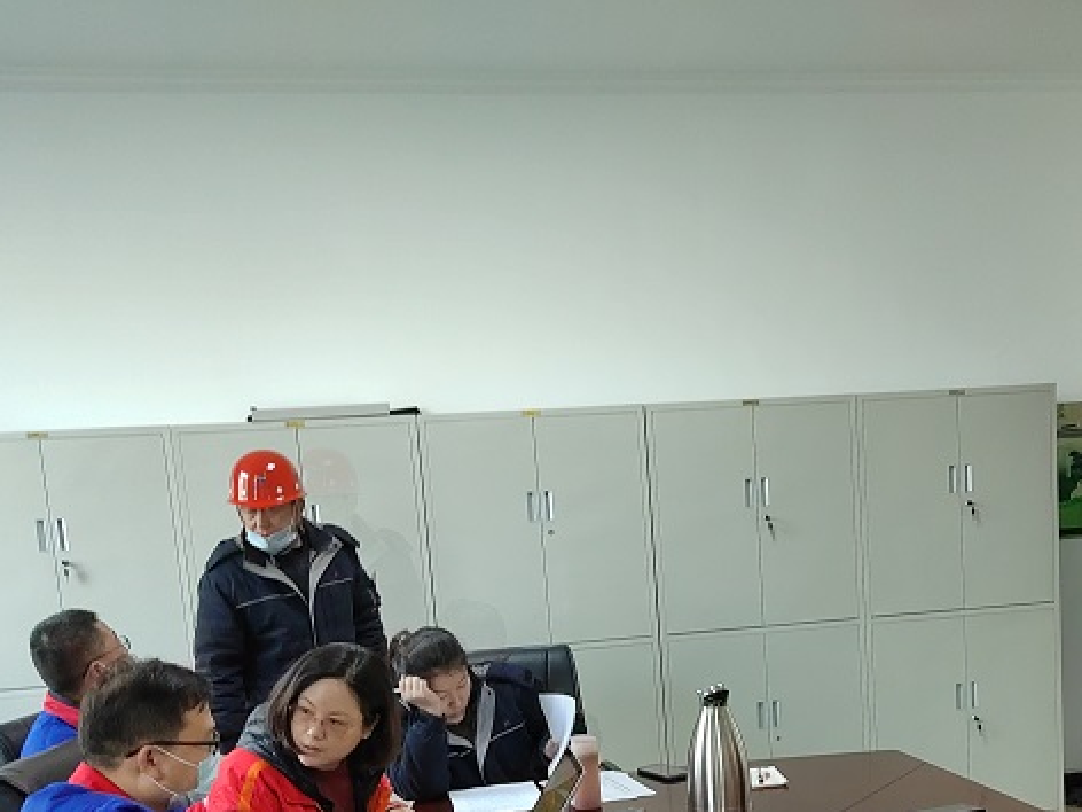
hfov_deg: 47.4
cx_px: 679
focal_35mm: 39
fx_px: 1219
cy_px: 679
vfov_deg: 35.3
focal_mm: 5.52
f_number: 1.9
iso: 1419
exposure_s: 1/50
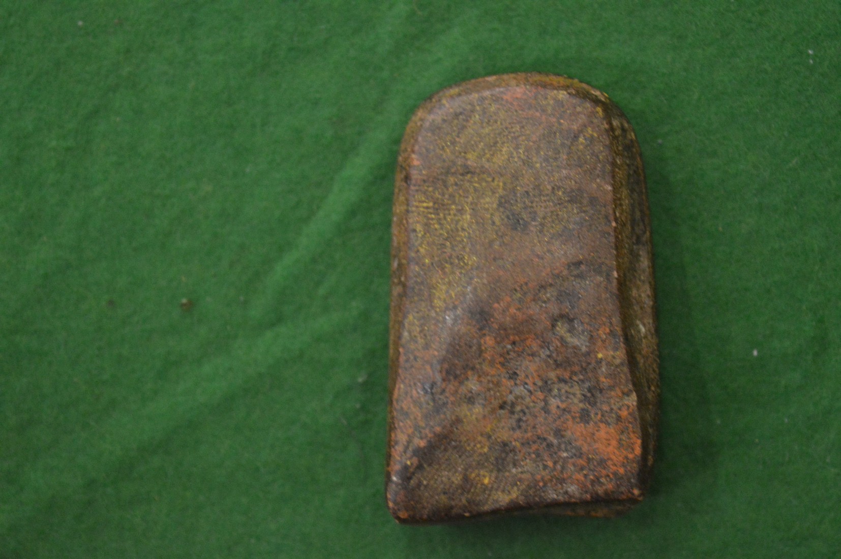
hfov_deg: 24.6
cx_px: 420
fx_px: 1926
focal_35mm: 82
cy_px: 280
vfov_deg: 16.5
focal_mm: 55
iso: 3200
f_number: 5.6
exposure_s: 1/60
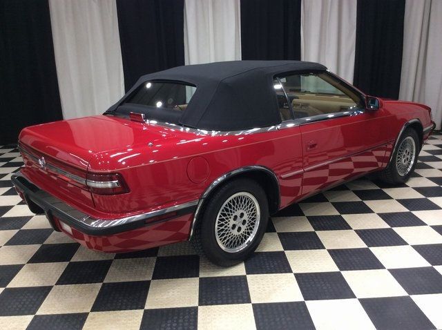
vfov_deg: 44.1
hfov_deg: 56.9
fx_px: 408
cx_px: 221
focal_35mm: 32
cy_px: 165
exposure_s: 1/25
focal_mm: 3.3
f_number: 2.4
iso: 50
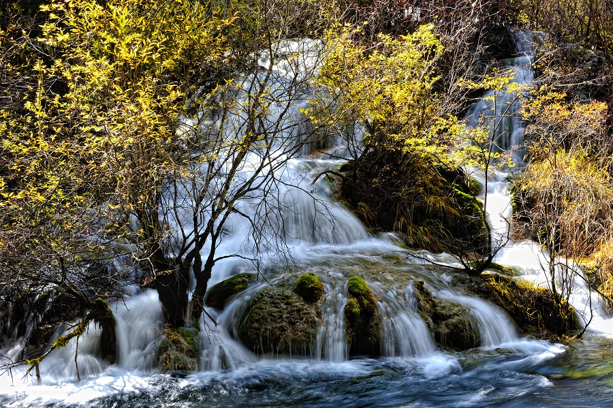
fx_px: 987
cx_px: 306
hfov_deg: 34.5
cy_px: 204
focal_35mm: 58
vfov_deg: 23.4
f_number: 29
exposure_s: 1/5
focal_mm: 58
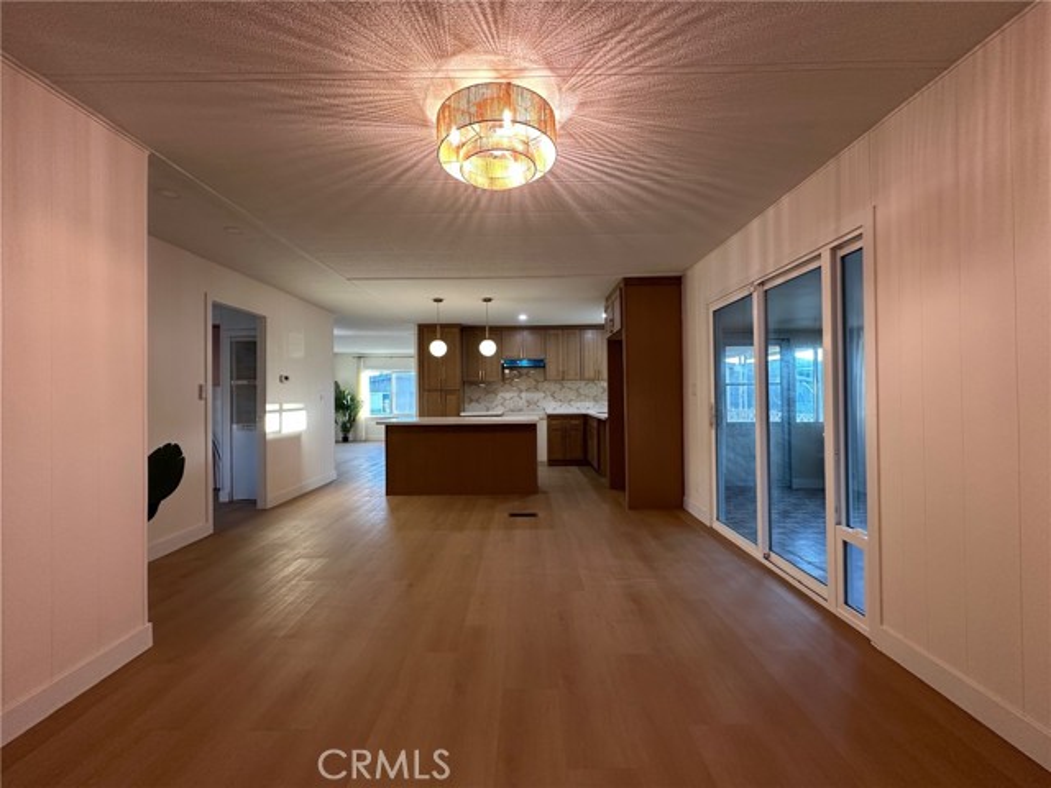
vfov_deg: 85.7
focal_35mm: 14
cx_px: 526
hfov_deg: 102.1
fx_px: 425
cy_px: 394
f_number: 2.2
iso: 200
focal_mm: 2.22
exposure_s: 1/60
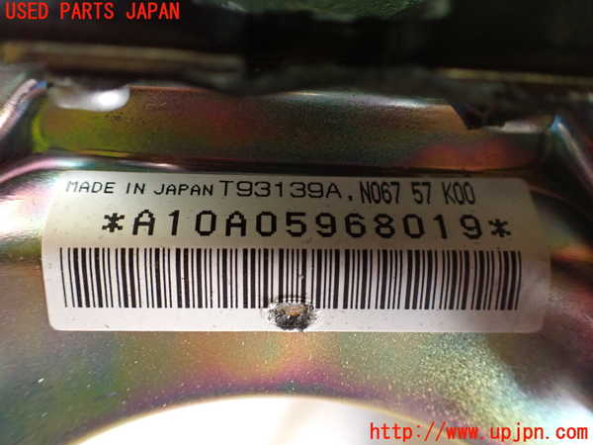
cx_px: 296
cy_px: 222
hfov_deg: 60.0
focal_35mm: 30
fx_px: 514
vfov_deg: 46.8
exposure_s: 1/30
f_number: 2.3
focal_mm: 5.4
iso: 1000
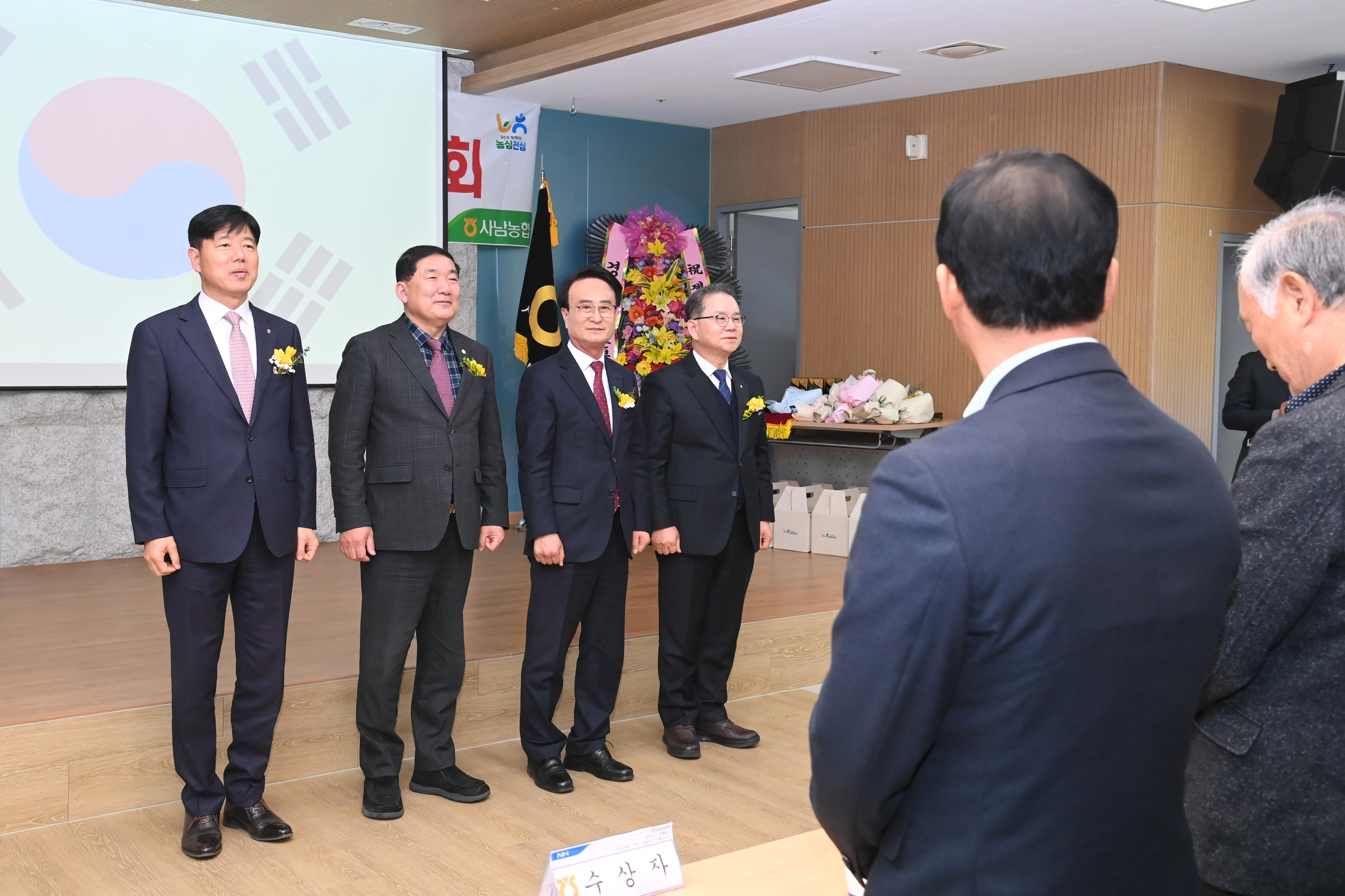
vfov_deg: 37.9
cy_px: 448
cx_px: 672
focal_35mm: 35
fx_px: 1308
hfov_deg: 54.4
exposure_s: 1/250
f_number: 6.3
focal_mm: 35
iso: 3200
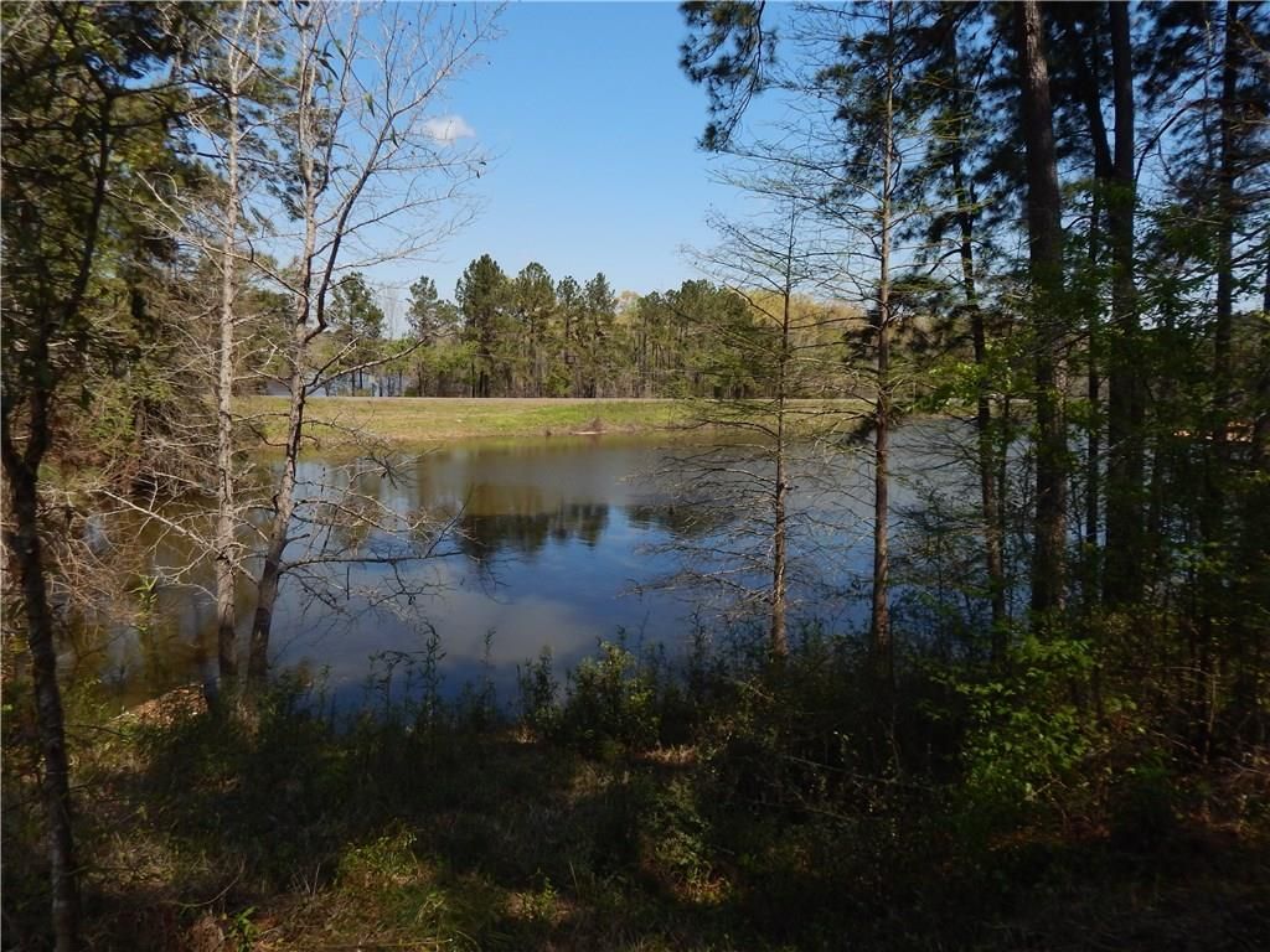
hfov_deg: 73.9
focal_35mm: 23
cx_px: 635
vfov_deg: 58.9
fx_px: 844
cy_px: 476
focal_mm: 4
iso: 125
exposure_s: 1/1250
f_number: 3
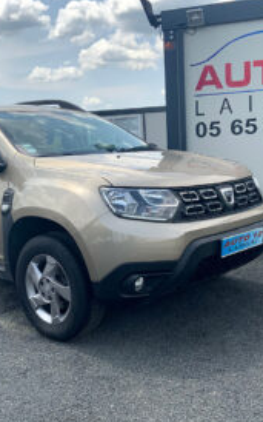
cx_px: 130
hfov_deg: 30.5
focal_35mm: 42
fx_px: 482
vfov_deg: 47.2
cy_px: 213
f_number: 1.8
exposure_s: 1/1675
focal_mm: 3
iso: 16
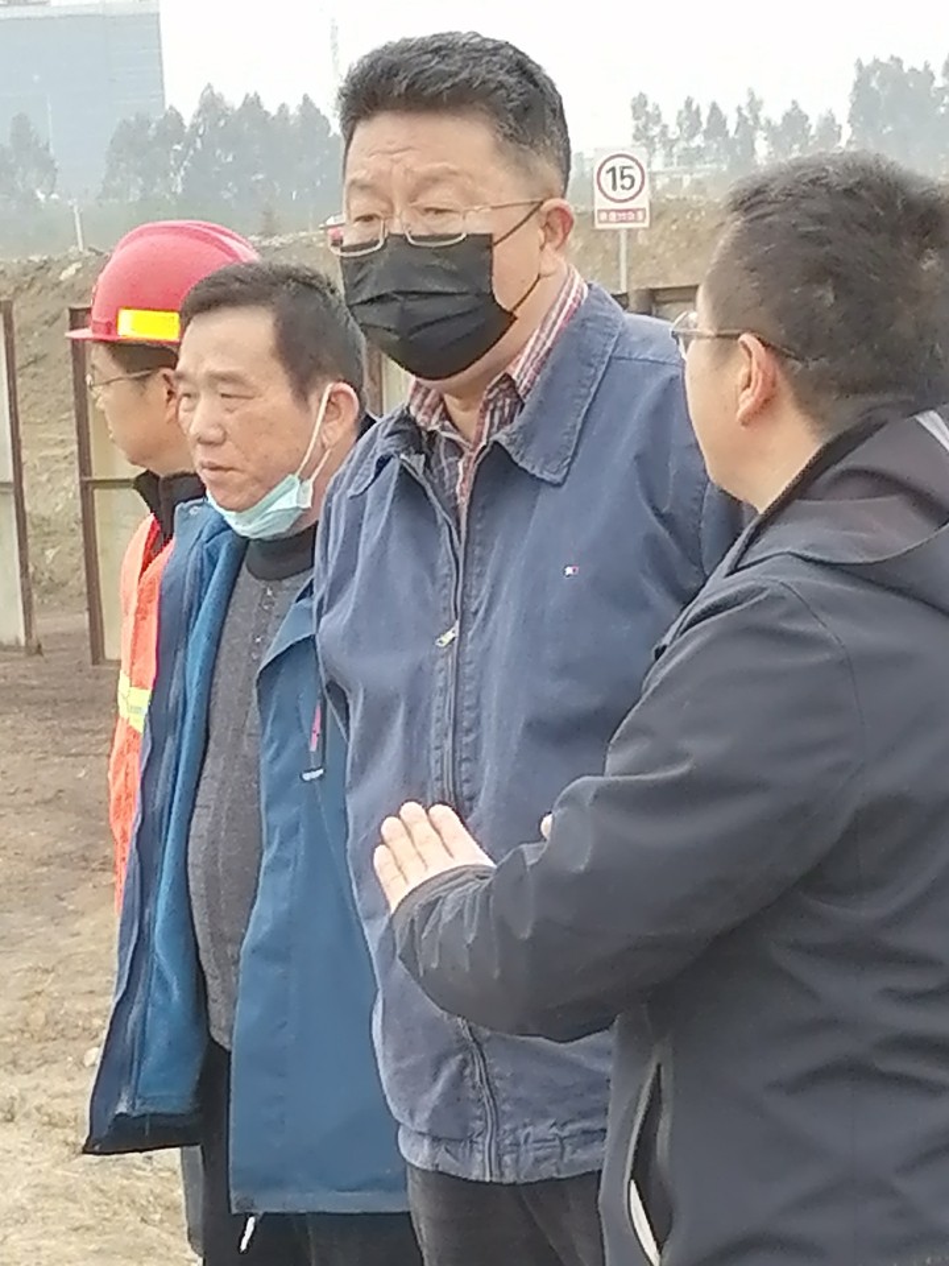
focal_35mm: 141
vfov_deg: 14.0
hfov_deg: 10.5
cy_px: 633
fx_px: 5154
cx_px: 474
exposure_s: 1/133
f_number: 1.8
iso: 50
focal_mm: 5.3
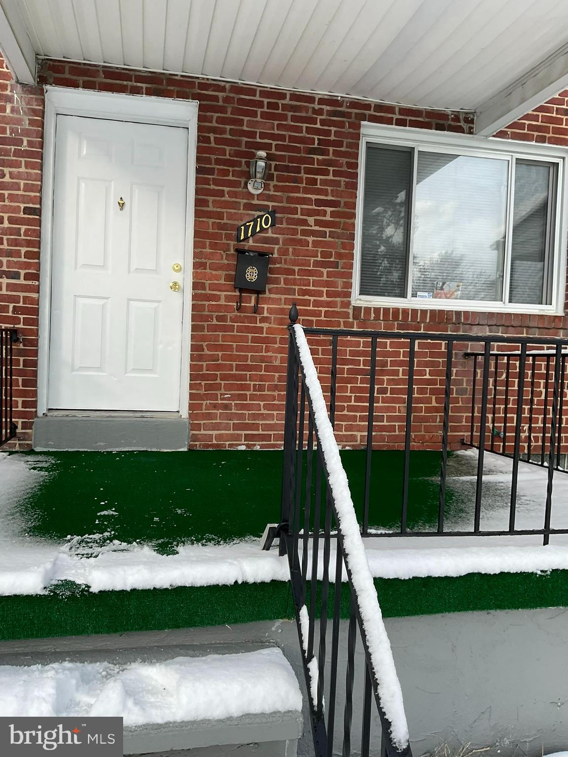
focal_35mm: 29
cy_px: 378
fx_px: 634
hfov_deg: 48.2
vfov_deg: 61.7
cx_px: 284
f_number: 1.8
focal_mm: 3
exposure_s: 1/816
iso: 16
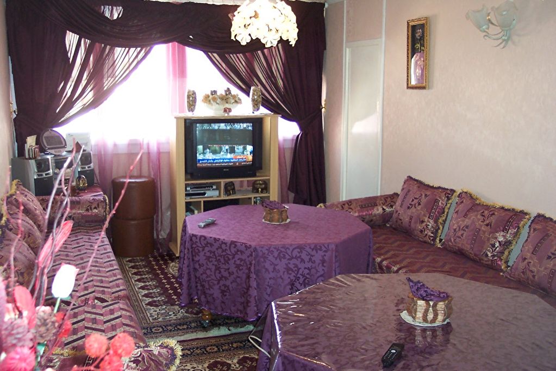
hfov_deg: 50.7
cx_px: 278
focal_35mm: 38
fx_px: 587
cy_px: 186
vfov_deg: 35.1
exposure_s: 1/30
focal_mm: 8
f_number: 2.8
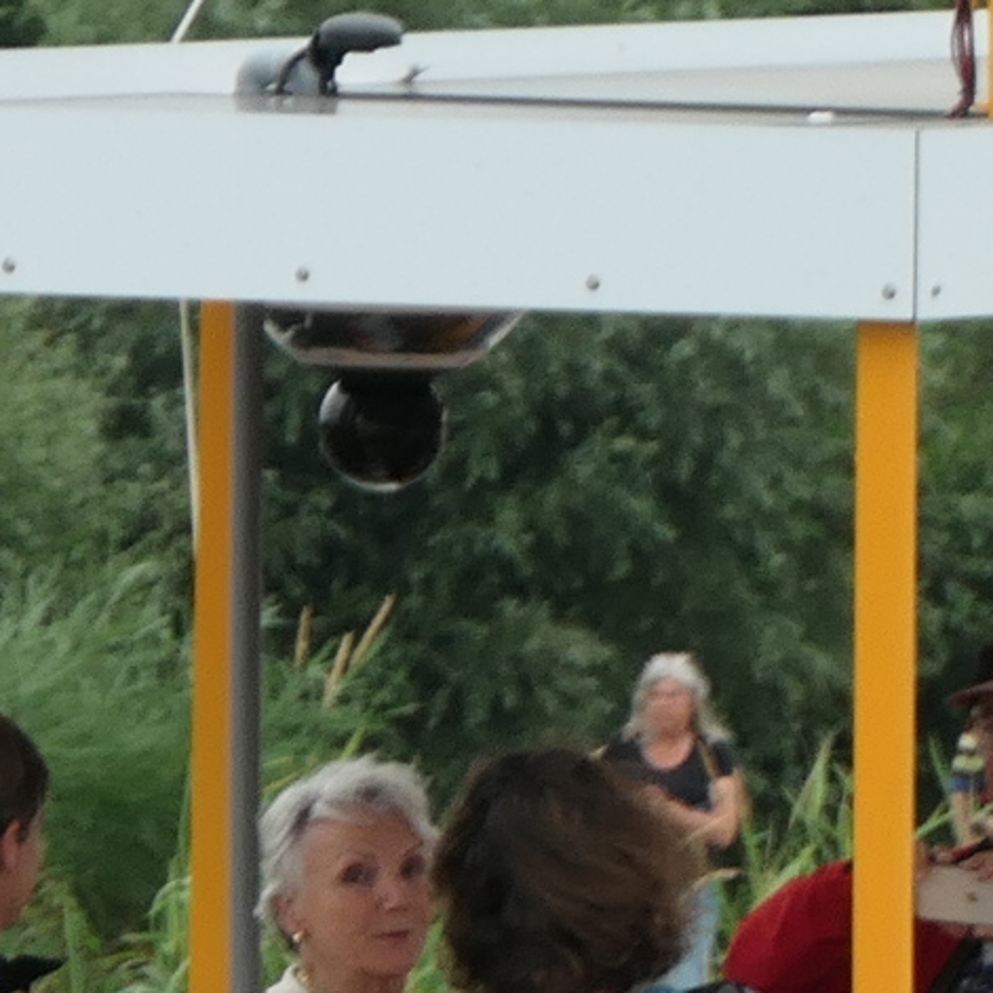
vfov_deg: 2.5
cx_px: -424
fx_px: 22978
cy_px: 1284
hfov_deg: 2.5
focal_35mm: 708
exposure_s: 1/200
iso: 200
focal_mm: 37
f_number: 5.3
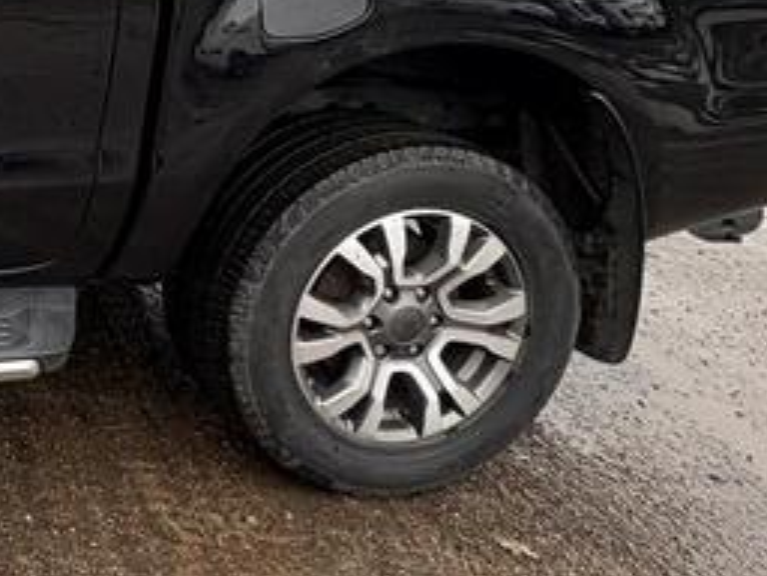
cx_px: -404
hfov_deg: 26.7
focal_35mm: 49
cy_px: -138
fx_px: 1086
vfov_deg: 26.1
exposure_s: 1/226
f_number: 2.2
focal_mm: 2.22
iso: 50
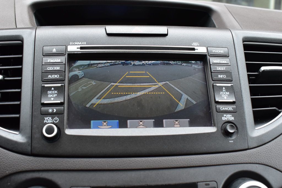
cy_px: 94
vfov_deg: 29.8
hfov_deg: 43.6
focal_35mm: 45
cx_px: 141
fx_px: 352
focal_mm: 30
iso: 400
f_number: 8
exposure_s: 1/60
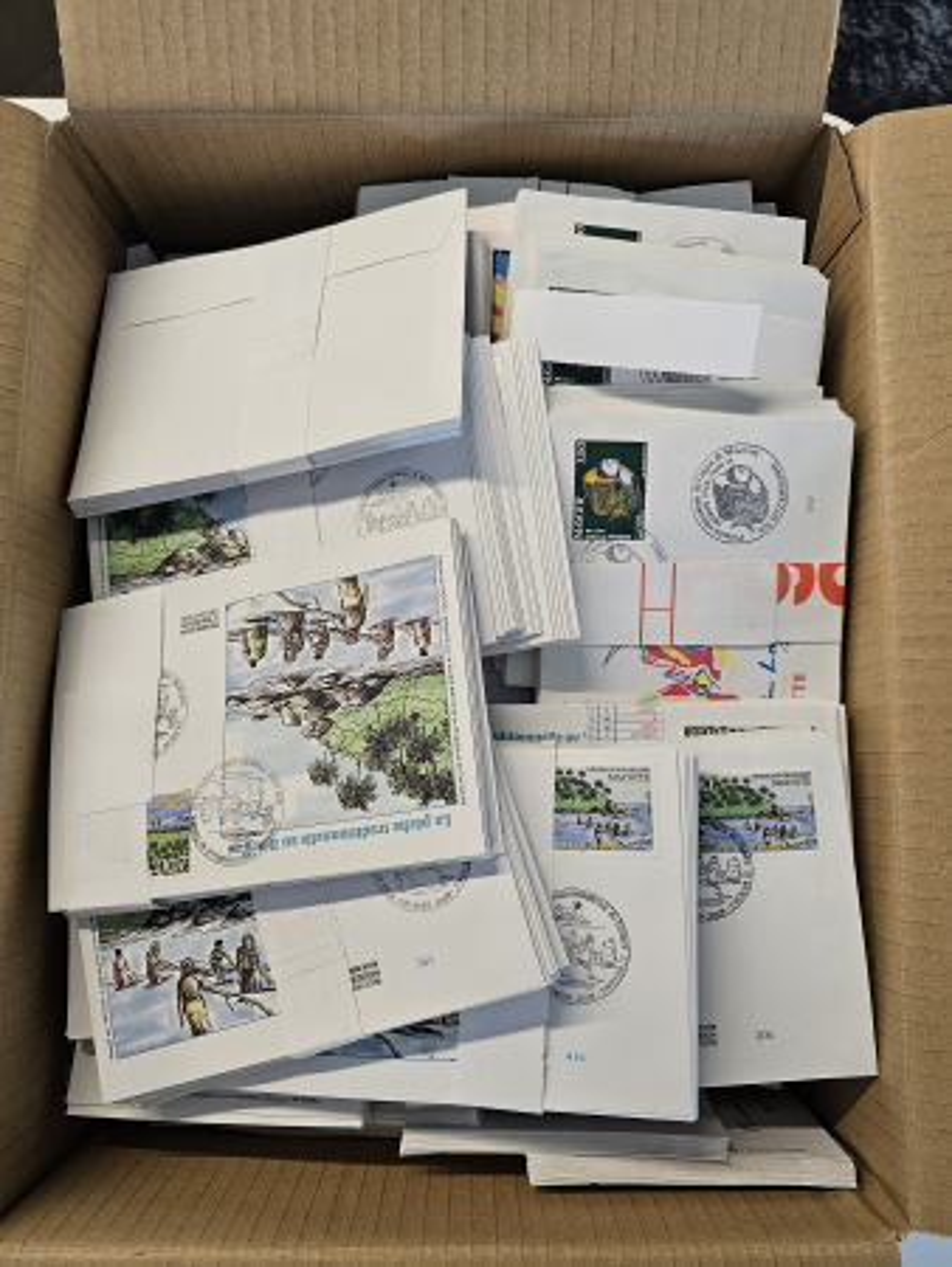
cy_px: 634
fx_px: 843
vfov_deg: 73.9
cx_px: 476
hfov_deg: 58.9
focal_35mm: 23
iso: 160
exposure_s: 1/120
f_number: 1.7
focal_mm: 6.3
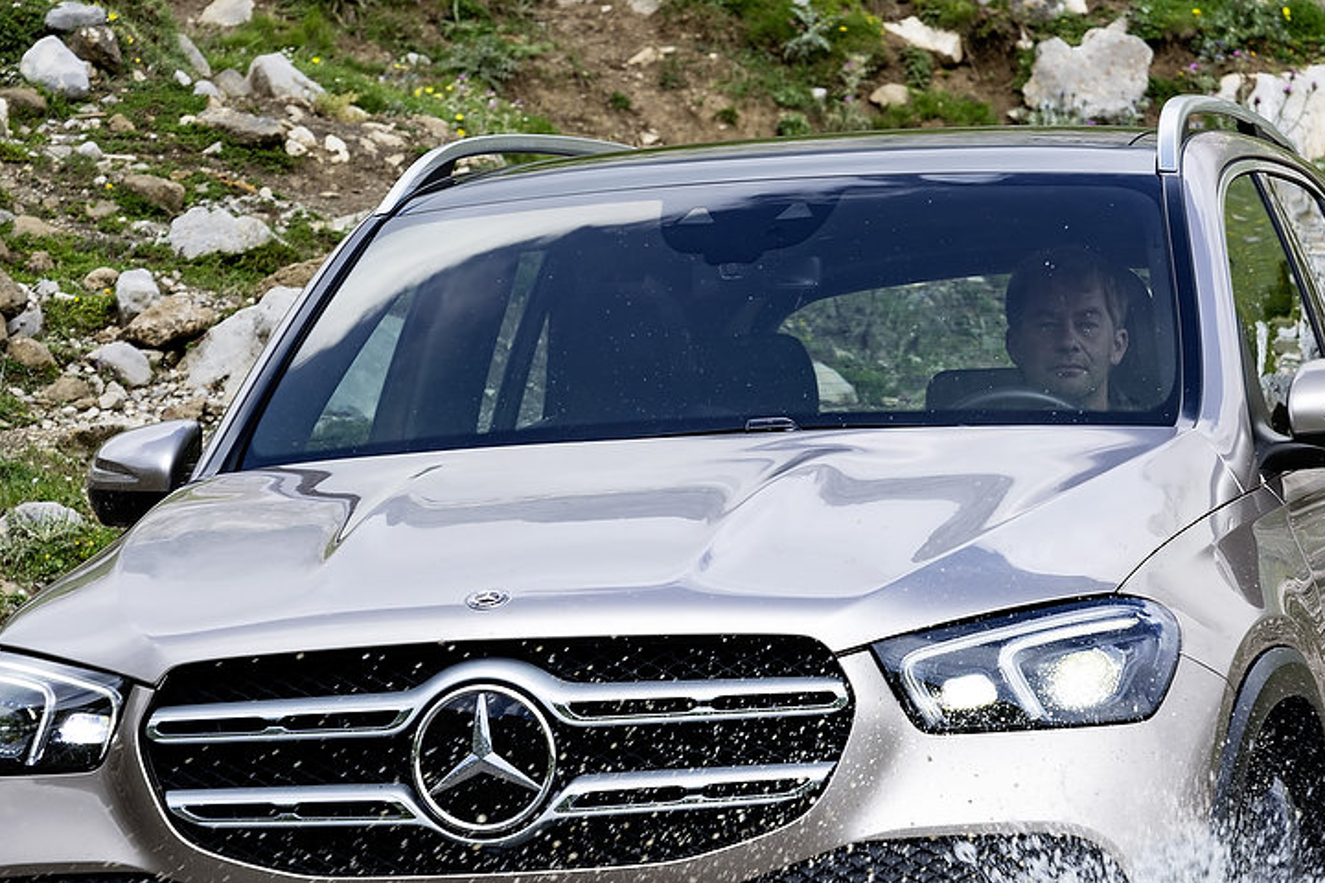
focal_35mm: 270
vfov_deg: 5.1
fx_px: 9937
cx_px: 701
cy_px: 616
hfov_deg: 7.6
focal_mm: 135
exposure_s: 1/320
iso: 100
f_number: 9
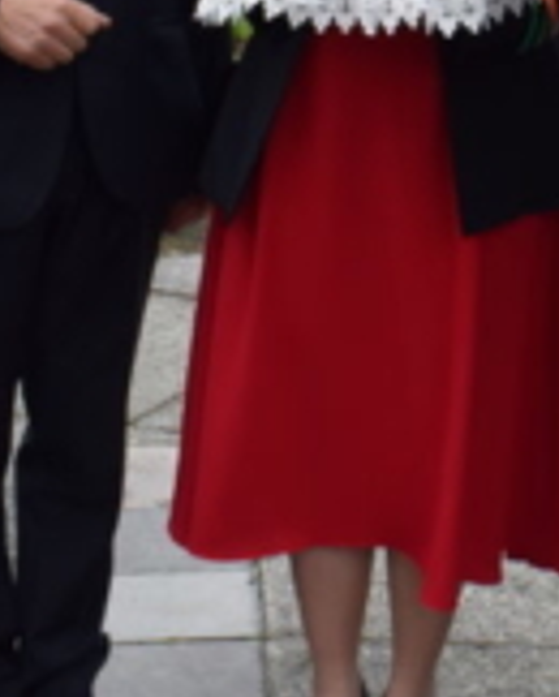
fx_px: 2064
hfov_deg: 14.8
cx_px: 705
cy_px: 15
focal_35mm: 100
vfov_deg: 18.7
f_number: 8
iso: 320
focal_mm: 18
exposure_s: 1/250
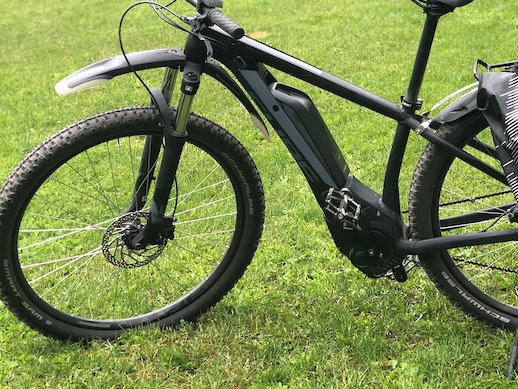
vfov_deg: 16.7
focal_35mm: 88
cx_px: 375
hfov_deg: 22.1
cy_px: 107
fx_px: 1317
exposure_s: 1/60
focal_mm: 6.6
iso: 20
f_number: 2.8
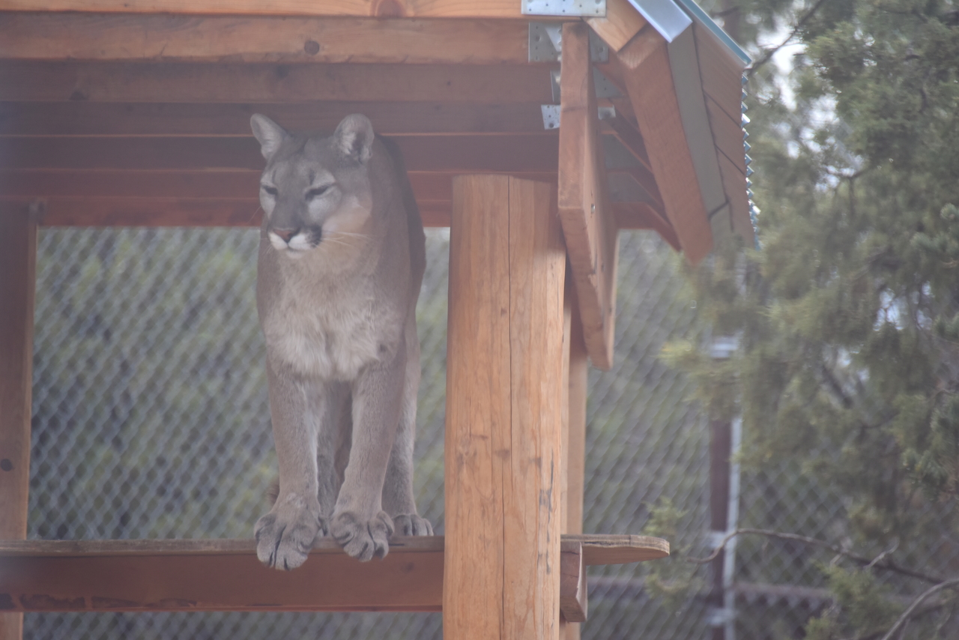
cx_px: 480
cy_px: 320
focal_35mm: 300
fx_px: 7993
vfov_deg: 4.6
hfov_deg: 6.9
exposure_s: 1/640
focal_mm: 300
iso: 1100
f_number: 5.6
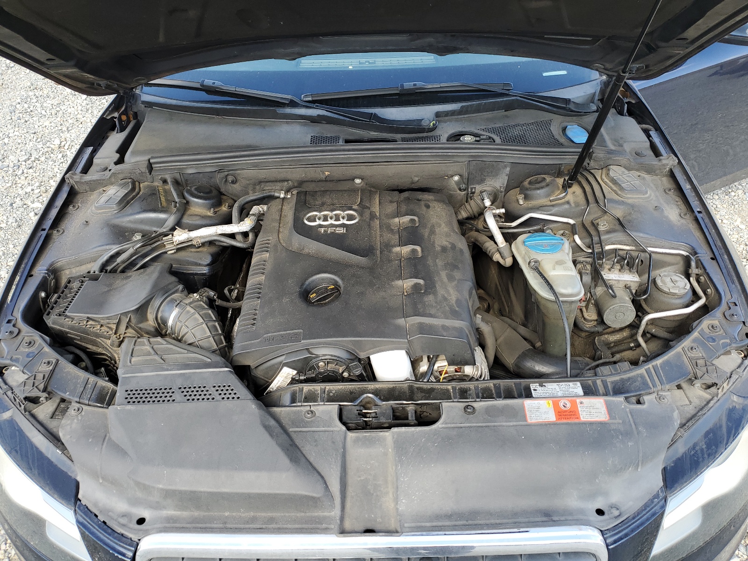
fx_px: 562
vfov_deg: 53.1
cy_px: 280
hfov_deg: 67.3
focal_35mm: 26
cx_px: 374
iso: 50
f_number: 1.5
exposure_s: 1/333
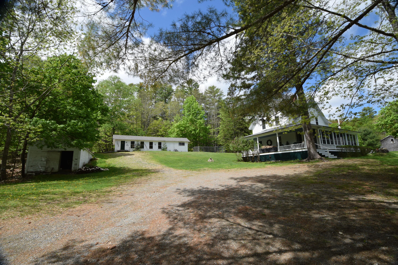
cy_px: 132
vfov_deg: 77.3
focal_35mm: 15
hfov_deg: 100.4
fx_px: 166
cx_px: 199
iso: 200
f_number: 9
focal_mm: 10
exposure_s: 1/320
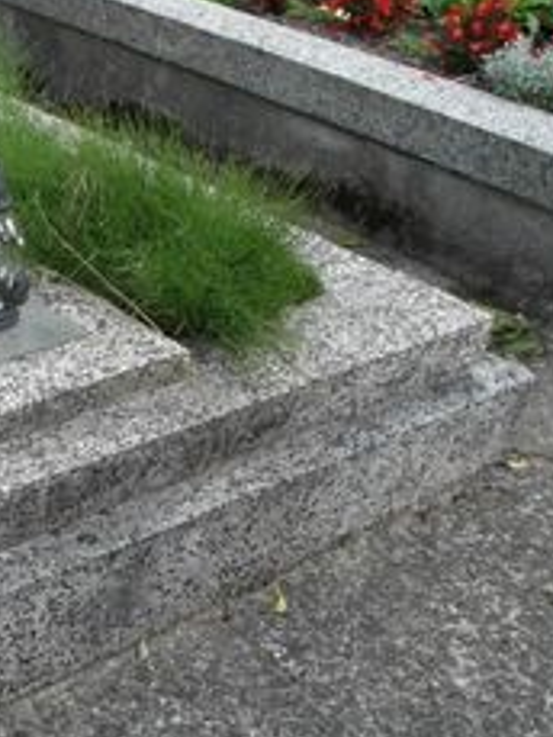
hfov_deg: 19.6
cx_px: -228
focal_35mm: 67
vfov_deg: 28.9
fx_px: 1426
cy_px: 299
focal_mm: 5.2
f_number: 3.9
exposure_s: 1/180
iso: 80
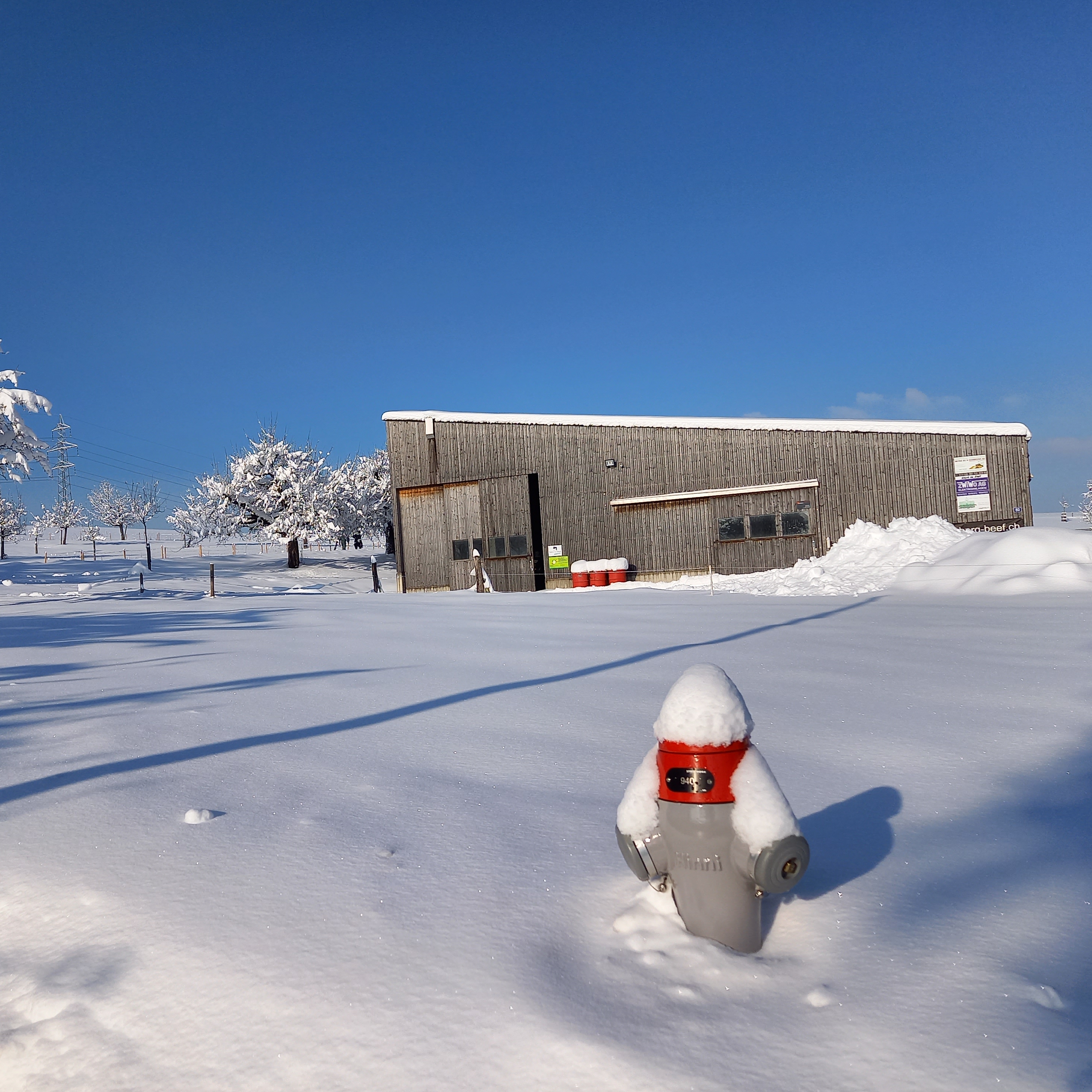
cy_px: 540
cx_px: 434
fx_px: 1071
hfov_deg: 53.6
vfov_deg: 54.0
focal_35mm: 30
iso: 50
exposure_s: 1/2283
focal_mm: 4.6
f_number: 2
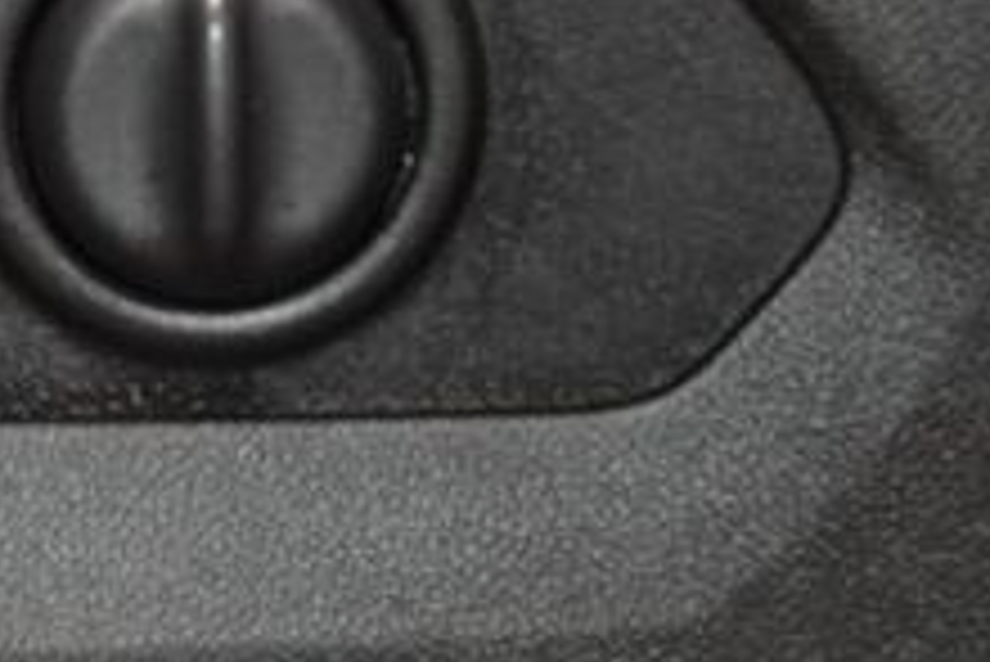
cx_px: -306
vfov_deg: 4.5
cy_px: 119
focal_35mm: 305
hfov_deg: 6.7
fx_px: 8393
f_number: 4.5
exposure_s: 1/50
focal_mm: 70
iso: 2200
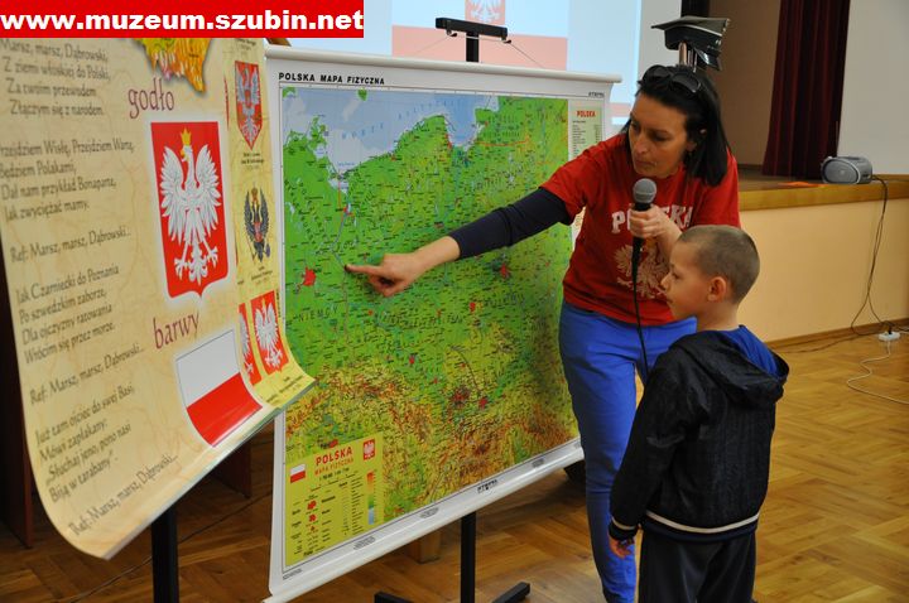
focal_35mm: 42
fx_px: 1059
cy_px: 302
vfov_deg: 31.8
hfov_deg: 46.5
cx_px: 454
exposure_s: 1/50
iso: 800
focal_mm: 28
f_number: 4
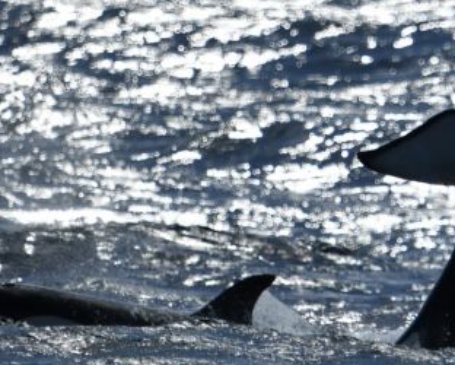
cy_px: 119
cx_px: 302
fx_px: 19444
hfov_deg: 1.3
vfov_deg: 1.1
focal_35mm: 1443
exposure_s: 1/8000
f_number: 6.3
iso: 500
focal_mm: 600
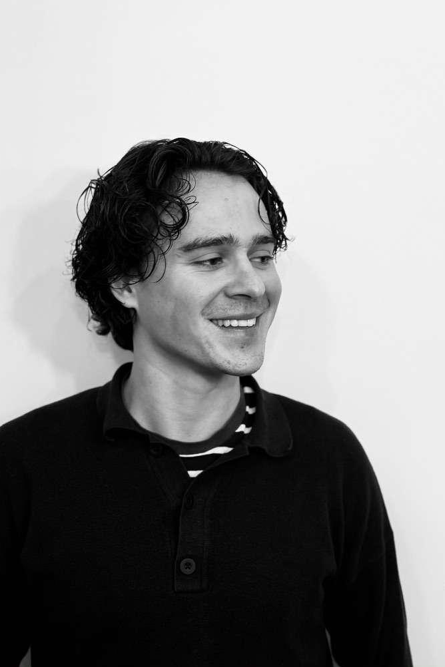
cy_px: 335
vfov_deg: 38.9
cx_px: 203
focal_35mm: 51
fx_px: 946
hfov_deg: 26.5
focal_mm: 6.76
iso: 160
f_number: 1.78
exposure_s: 1/50
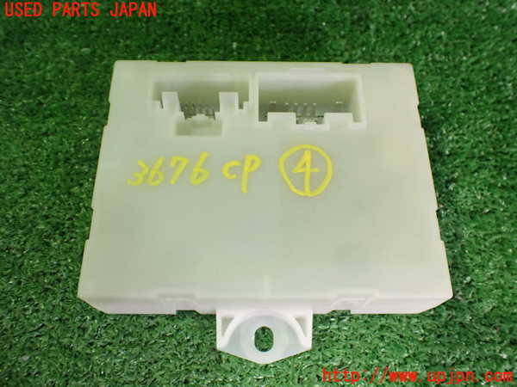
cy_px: 194
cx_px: 258
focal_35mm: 30
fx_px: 448
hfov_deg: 60.0
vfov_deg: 46.8
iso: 800
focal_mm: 5.4
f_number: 2.3
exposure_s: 1/60
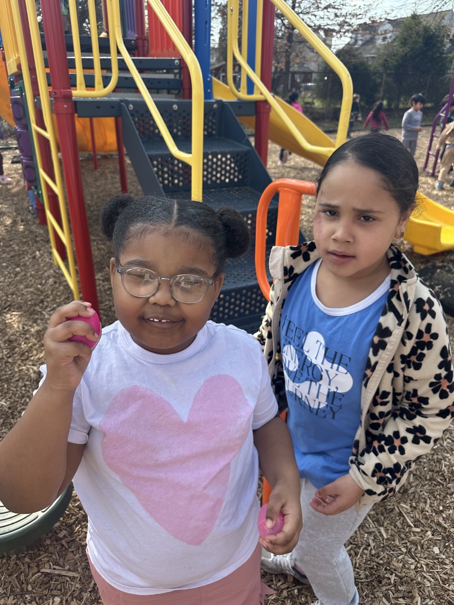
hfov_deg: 56.8
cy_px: 302
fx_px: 420
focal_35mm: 24
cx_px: 227
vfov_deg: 71.6
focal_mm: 6.86
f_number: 1.78
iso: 80
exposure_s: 1/1241
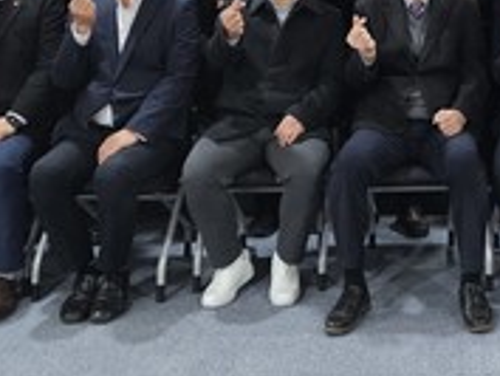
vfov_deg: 18.0
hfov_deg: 24.1
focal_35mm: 78
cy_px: -71
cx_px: 483
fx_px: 1127
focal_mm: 5.4
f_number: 1.8
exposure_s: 1/120
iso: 640
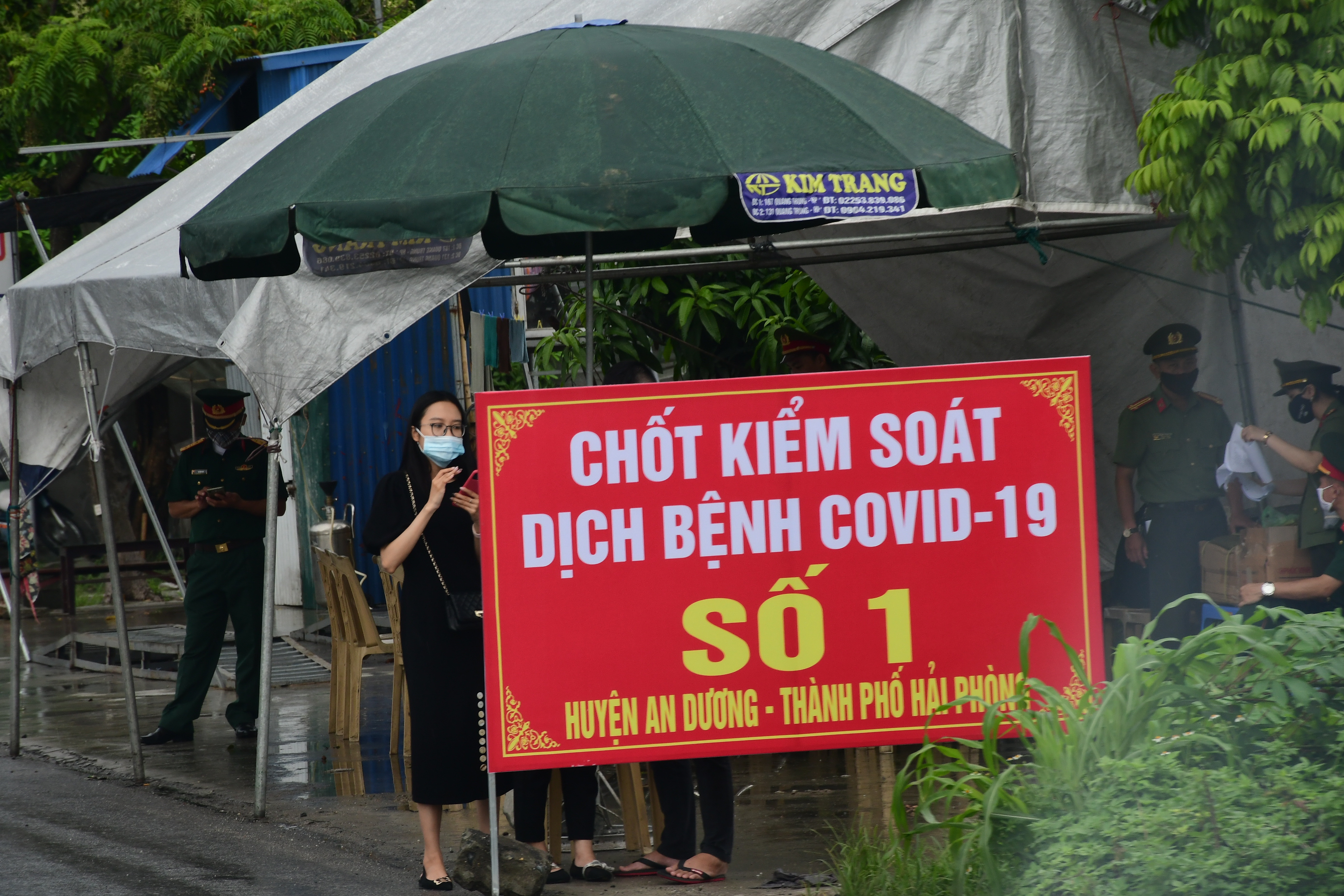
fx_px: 6831
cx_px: 672
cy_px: 448
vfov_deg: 7.5
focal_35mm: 183
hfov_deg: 11.2
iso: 400
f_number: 10
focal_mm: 122
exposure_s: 1/200
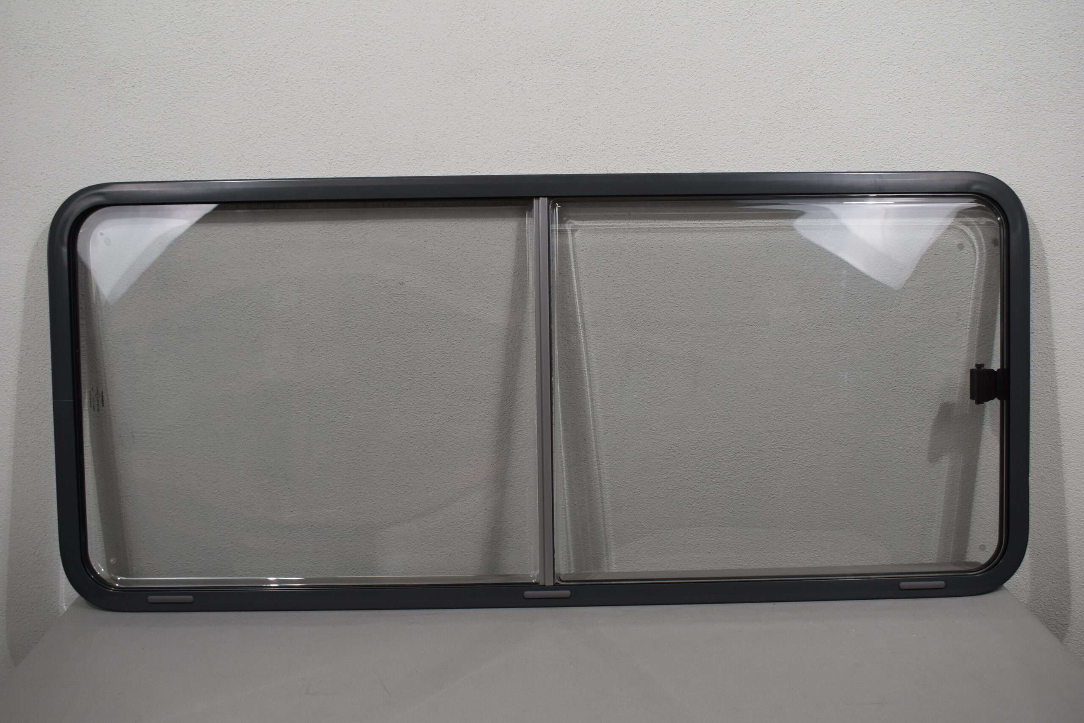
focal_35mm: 36
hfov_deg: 53.1
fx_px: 1084
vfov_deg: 36.9
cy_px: 362
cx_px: 542
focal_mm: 24
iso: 360
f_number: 5.6
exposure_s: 1/125
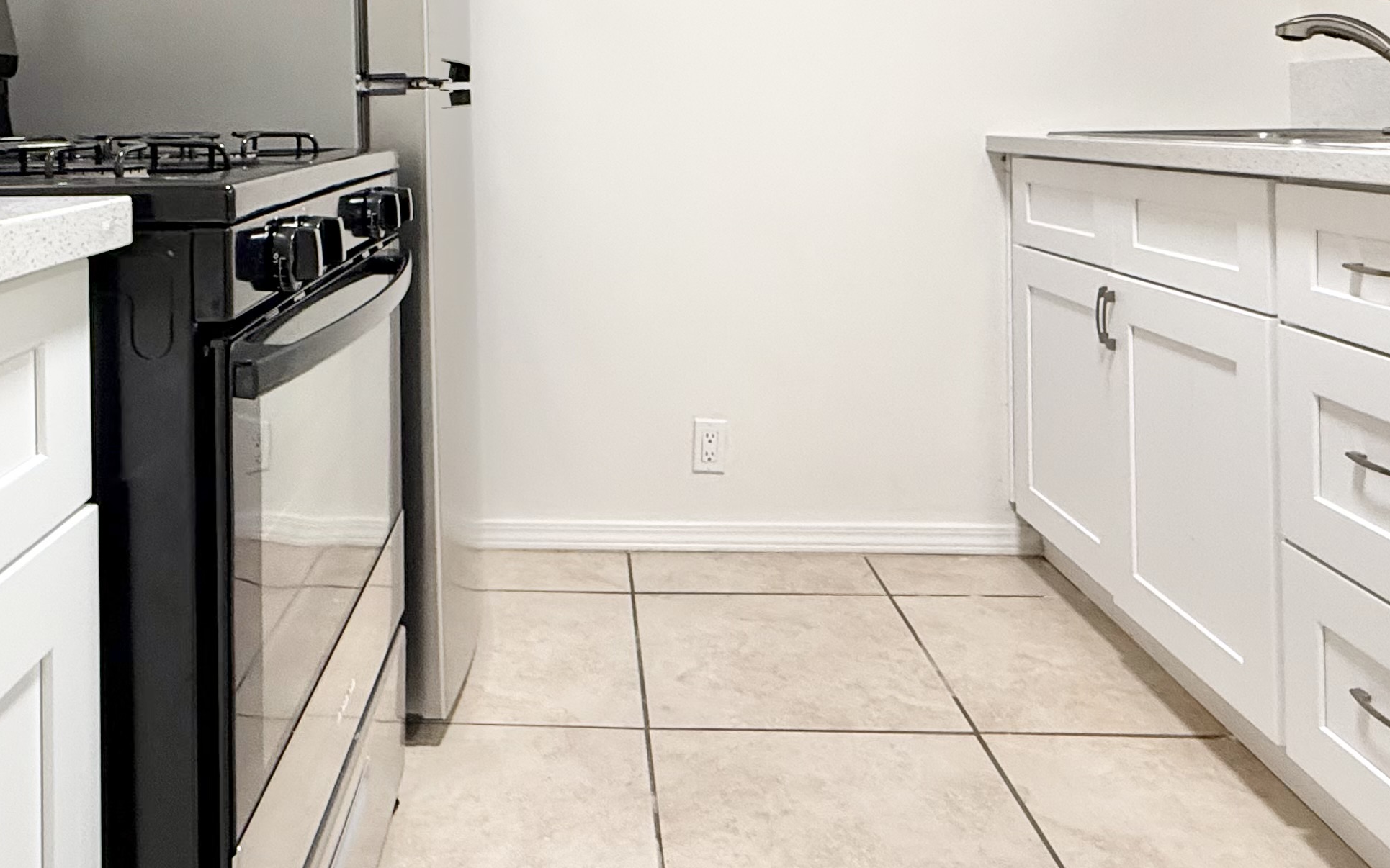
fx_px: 1174
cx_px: 524
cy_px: 92
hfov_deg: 60.5
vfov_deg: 38.0
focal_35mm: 31
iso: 200
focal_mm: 2.22
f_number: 2.2
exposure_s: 1/60
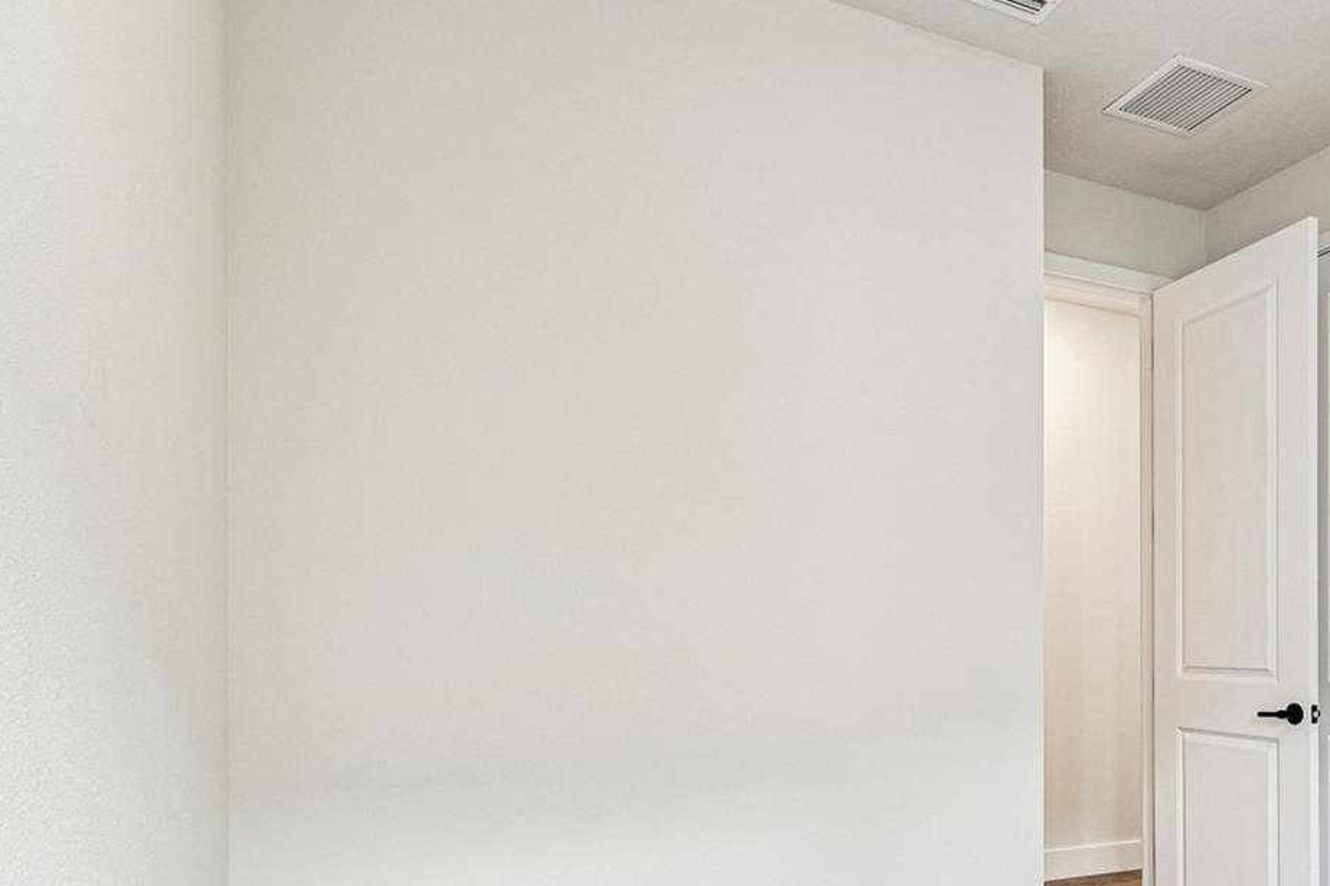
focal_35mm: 26
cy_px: 628
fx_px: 960
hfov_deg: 66.2
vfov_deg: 48.2
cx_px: 952
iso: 100
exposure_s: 1/5
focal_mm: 10
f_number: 7.1
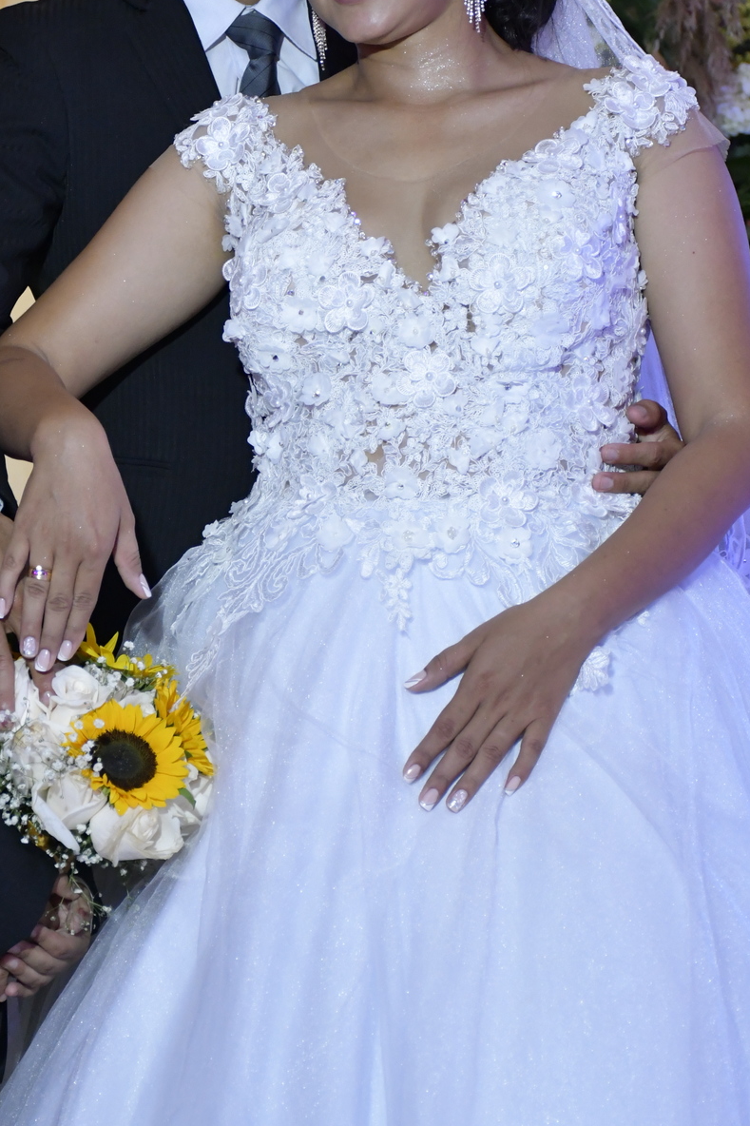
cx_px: 183
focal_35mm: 114
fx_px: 3563
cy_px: 340
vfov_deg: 17.9
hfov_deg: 12.0
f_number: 4.8
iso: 3200
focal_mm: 50
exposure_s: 1/100
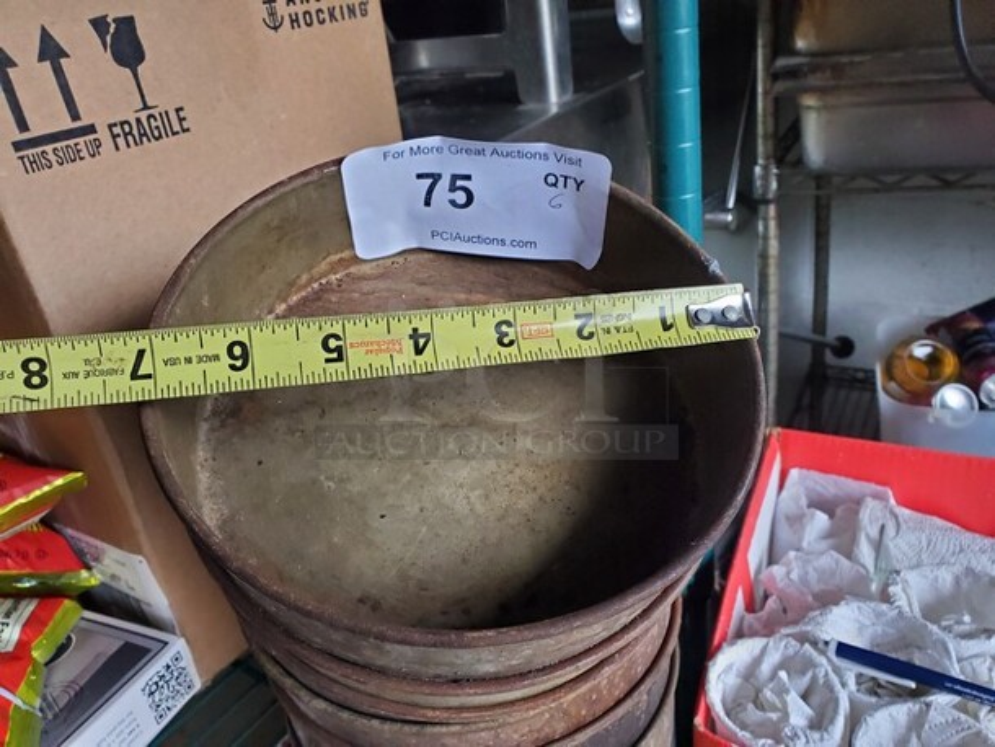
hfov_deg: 67.3
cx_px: 498
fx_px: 748
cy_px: 374
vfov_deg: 53.1
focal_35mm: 26
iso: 400
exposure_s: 1/50
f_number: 2.4
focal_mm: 4.3
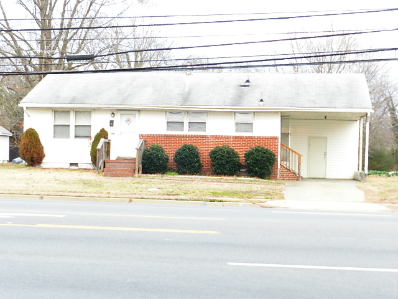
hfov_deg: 28.6
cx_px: 199
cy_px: 150
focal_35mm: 68
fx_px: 782
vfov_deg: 21.6
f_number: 4.7
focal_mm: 12.1
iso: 220
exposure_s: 1/30
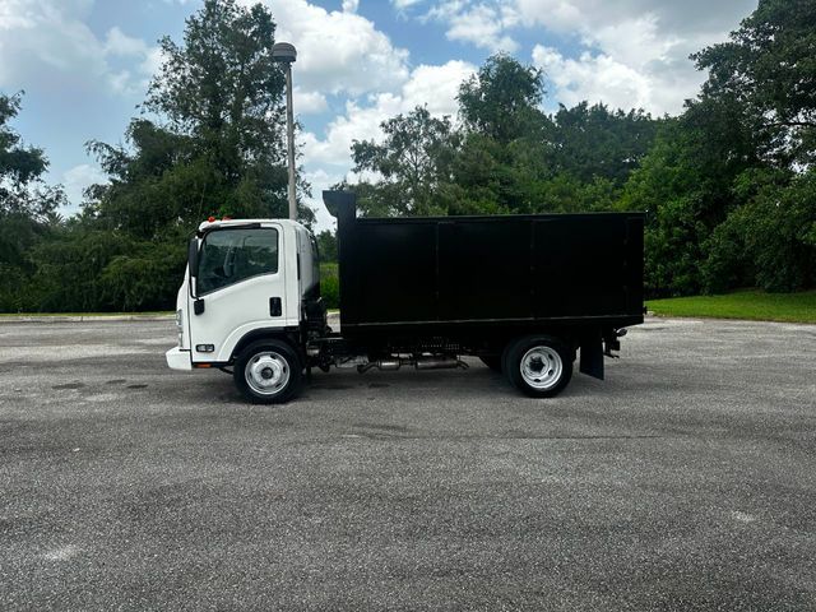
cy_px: 306
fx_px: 566
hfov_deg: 71.6
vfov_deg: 56.8
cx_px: 408
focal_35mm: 24
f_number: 1.78
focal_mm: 6.86
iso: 80
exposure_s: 1/1587
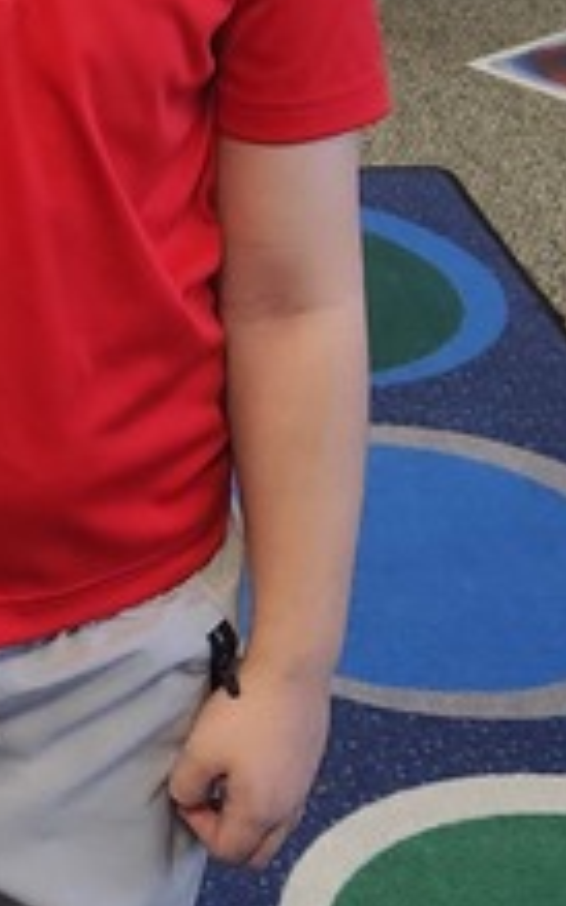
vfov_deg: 18.1
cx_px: -223
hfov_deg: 11.1
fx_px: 2812
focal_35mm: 114
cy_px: 157
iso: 200
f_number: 1.8
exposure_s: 1/120
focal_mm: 5.4
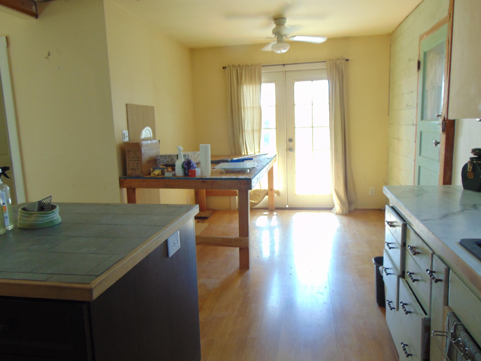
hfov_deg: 65.3
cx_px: 235
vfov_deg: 51.3
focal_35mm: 27
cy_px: 187
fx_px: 375
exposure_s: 1/30
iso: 80
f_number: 3
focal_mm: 4.5
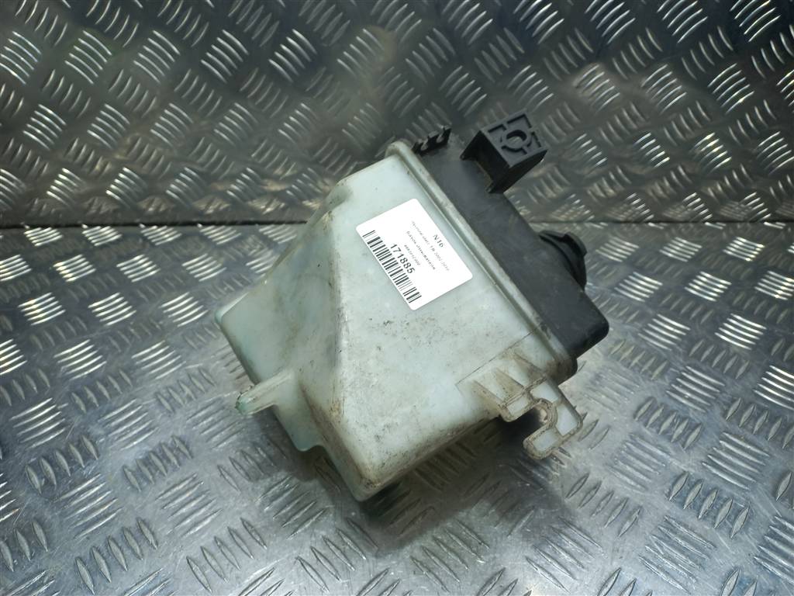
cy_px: 298
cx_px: 397
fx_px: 573
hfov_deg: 69.4
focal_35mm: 25
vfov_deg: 54.9
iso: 25
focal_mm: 4.6
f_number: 1.8
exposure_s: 1/50
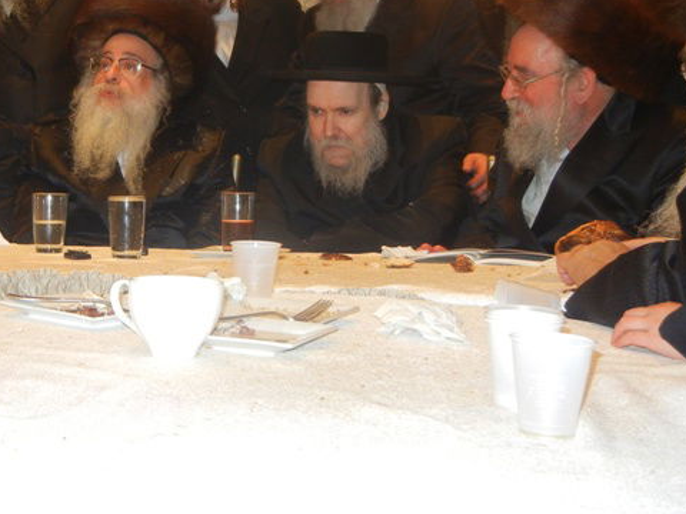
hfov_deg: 25.6
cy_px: 214
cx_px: 146
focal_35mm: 75
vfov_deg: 19.6
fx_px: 1486
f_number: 3.8
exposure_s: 1/30
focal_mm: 8.1
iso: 287
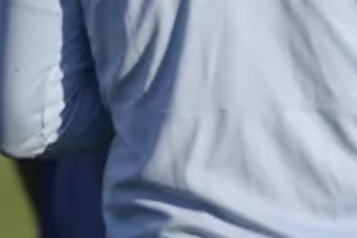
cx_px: 489
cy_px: -38
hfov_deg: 1.3
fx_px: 15479
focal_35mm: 1561
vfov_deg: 0.9
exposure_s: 1/3200
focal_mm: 400
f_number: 2.8
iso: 100
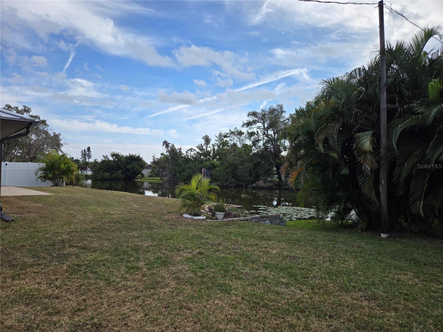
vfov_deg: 58.9
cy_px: 166
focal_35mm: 23
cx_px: 222
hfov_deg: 73.9
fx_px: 294
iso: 25
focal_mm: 5.4
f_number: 1.8
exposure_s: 1/1521
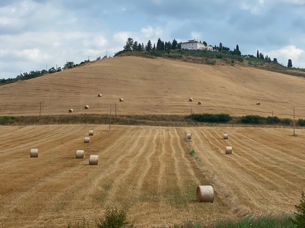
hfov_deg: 28.5
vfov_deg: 21.5
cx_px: 191
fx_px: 599
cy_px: 83
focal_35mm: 68
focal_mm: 6
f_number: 2
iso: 20
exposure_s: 1/2283
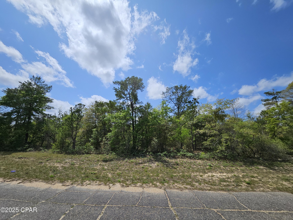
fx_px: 110
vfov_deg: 89.9
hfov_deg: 106.2
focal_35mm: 13
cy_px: 110
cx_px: 146
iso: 32
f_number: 2.2
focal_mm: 1.74
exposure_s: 1/3348
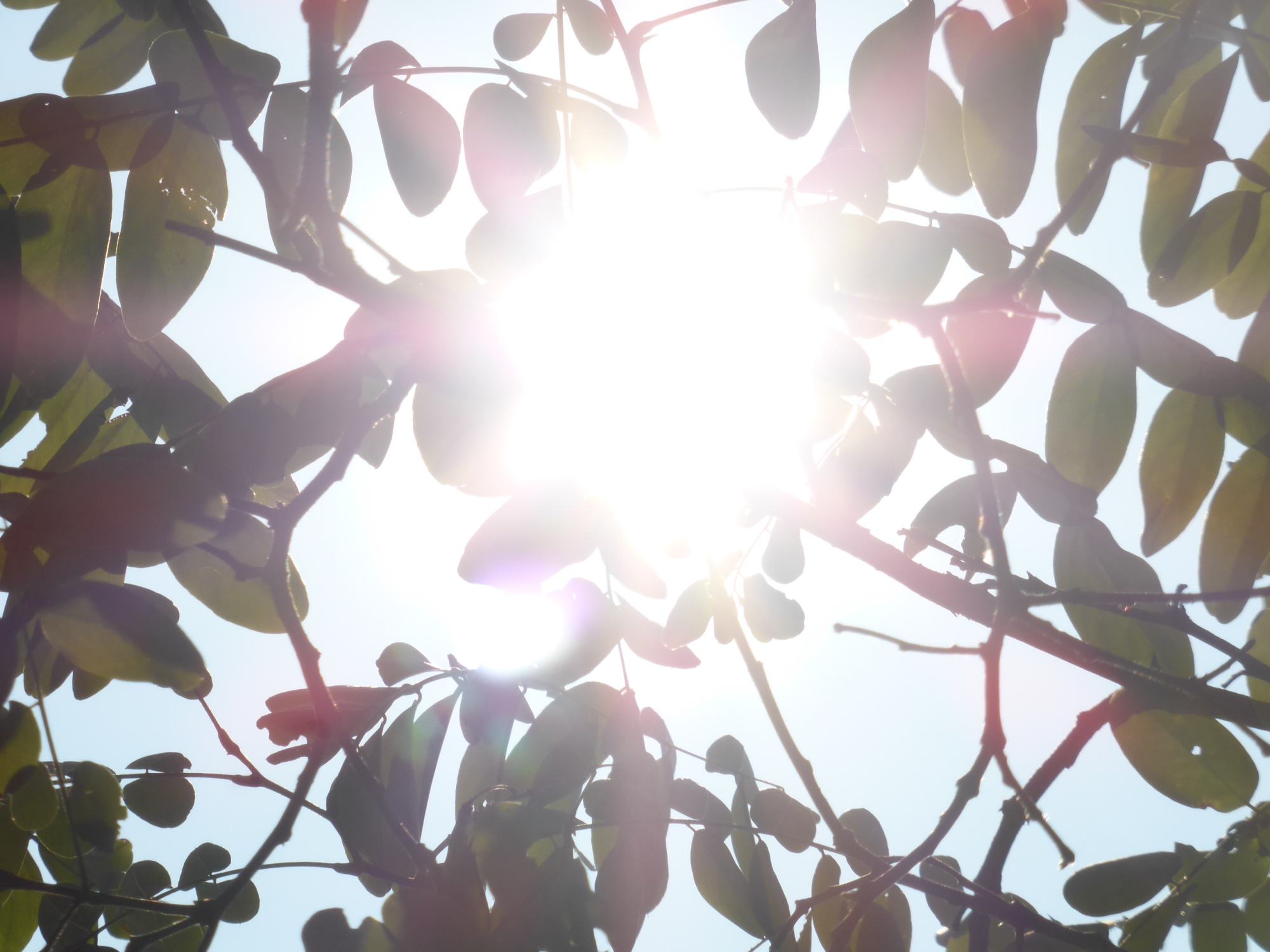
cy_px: 476
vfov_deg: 7.7
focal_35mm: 193
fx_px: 7081
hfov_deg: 10.2
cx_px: 635
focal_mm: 31.3
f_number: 6.3
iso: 100
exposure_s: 1/2000
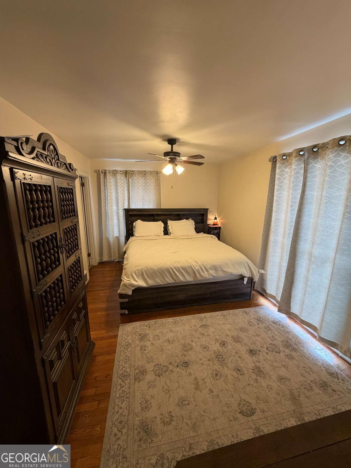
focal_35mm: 14
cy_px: 234
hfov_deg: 85.7
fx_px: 189
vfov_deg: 102.1
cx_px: 176
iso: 250
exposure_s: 1/60
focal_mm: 2.22
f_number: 2.2
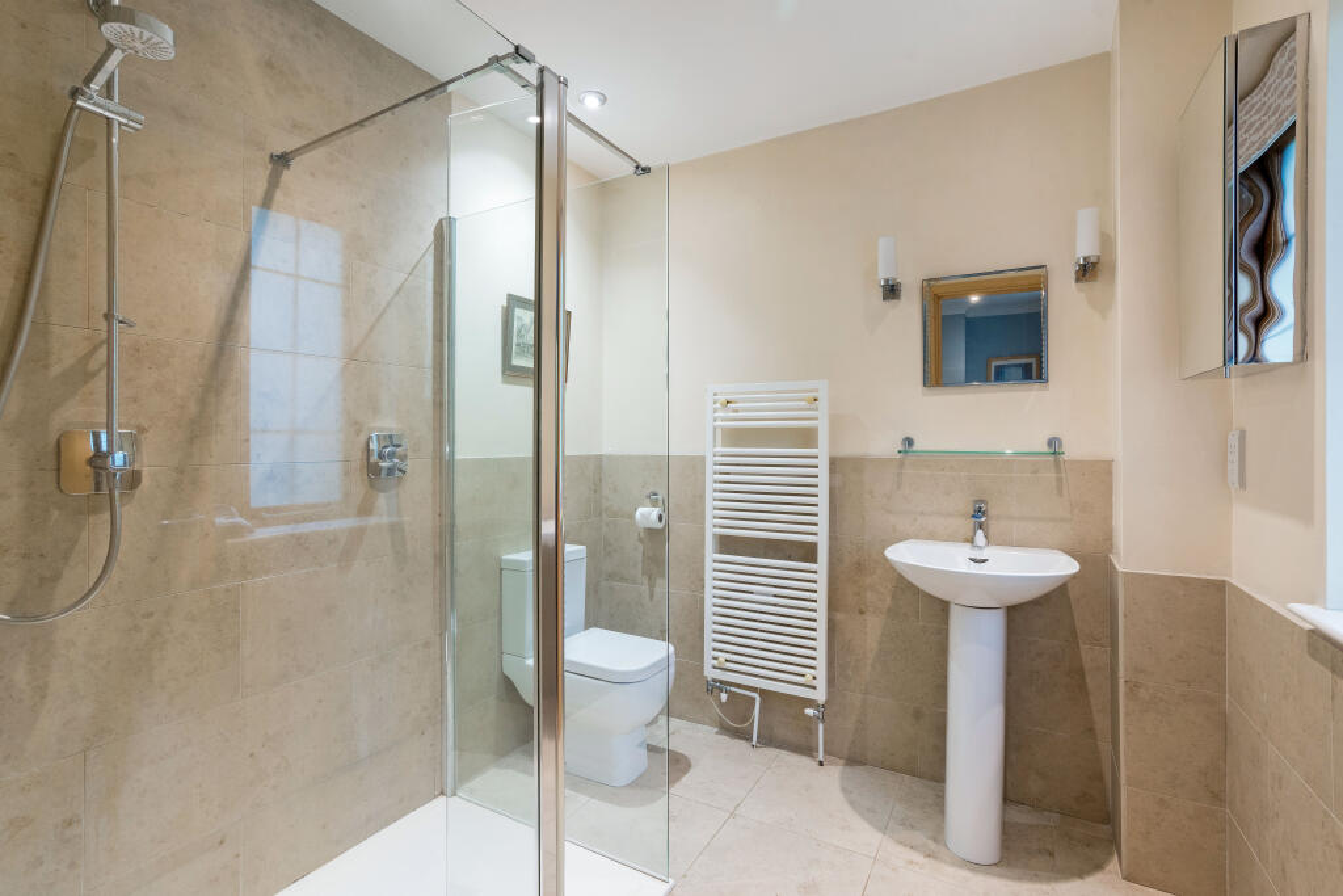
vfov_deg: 73.8
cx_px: 672
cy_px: 448
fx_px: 597
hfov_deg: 96.7
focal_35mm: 16
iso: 640
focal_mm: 16
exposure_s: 1/4
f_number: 10
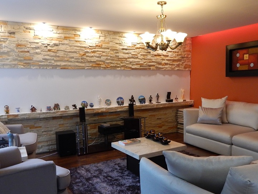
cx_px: 156
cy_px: 117
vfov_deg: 41.6
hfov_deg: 53.5
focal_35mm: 34
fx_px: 253
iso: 250
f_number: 3
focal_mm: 4
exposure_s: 1/30
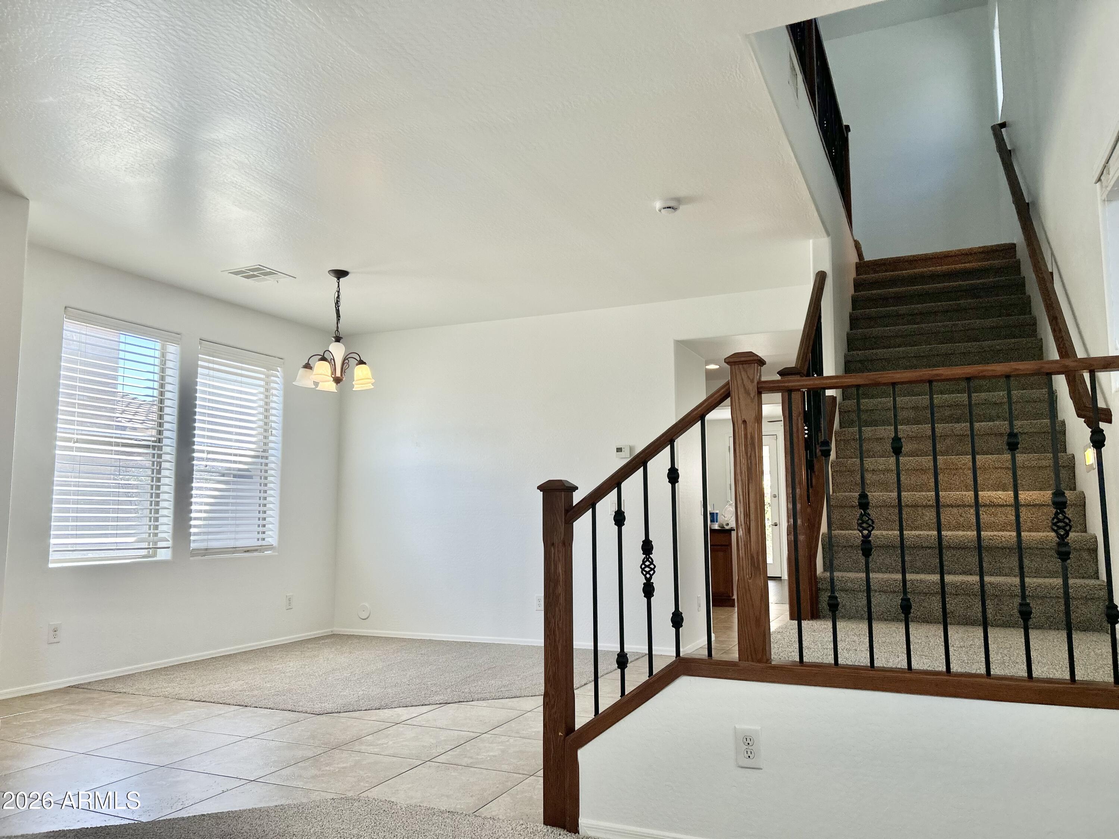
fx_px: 840
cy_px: 420
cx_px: 560
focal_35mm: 26
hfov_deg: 67.3
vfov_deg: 53.1
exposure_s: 1/516
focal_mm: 5.7
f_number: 1.5
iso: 50
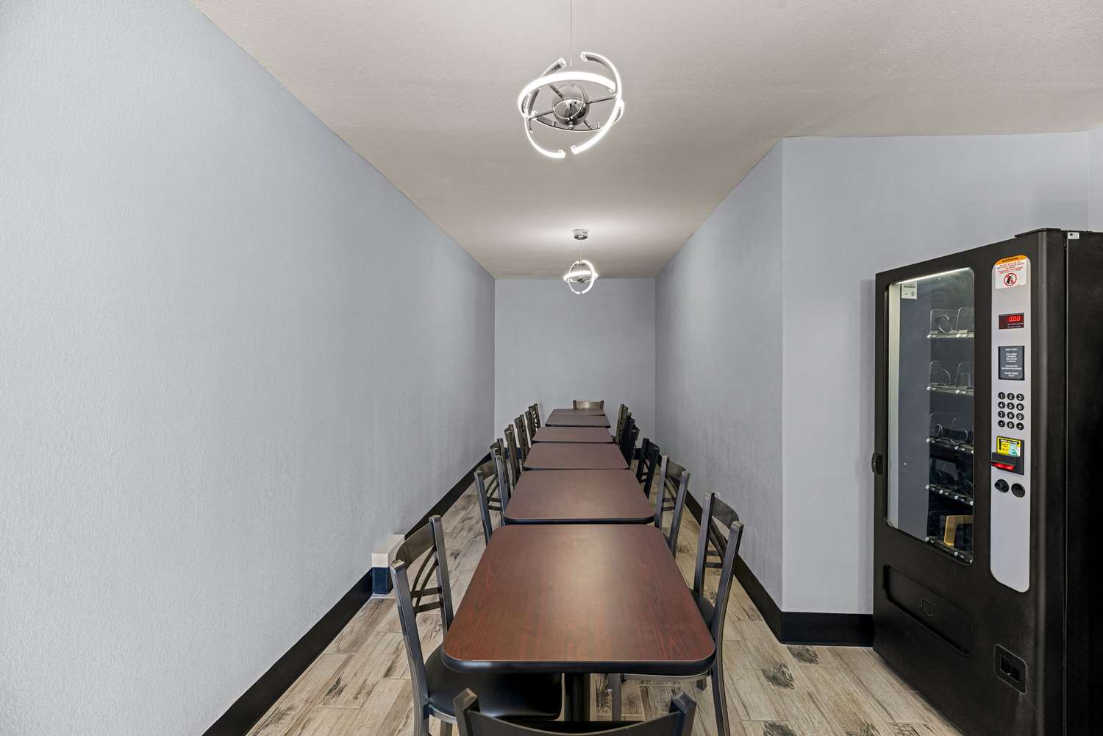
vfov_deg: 81.2
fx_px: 429
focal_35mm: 14
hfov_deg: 104.3
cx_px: 552
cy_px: 368
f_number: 5.6
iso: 400
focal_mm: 14
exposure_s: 1/5
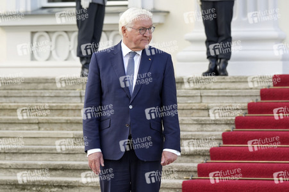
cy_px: 96
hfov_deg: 9.9
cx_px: 144
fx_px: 1660
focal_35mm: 207
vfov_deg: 6.6
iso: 640
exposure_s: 1/250
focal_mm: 138
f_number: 5
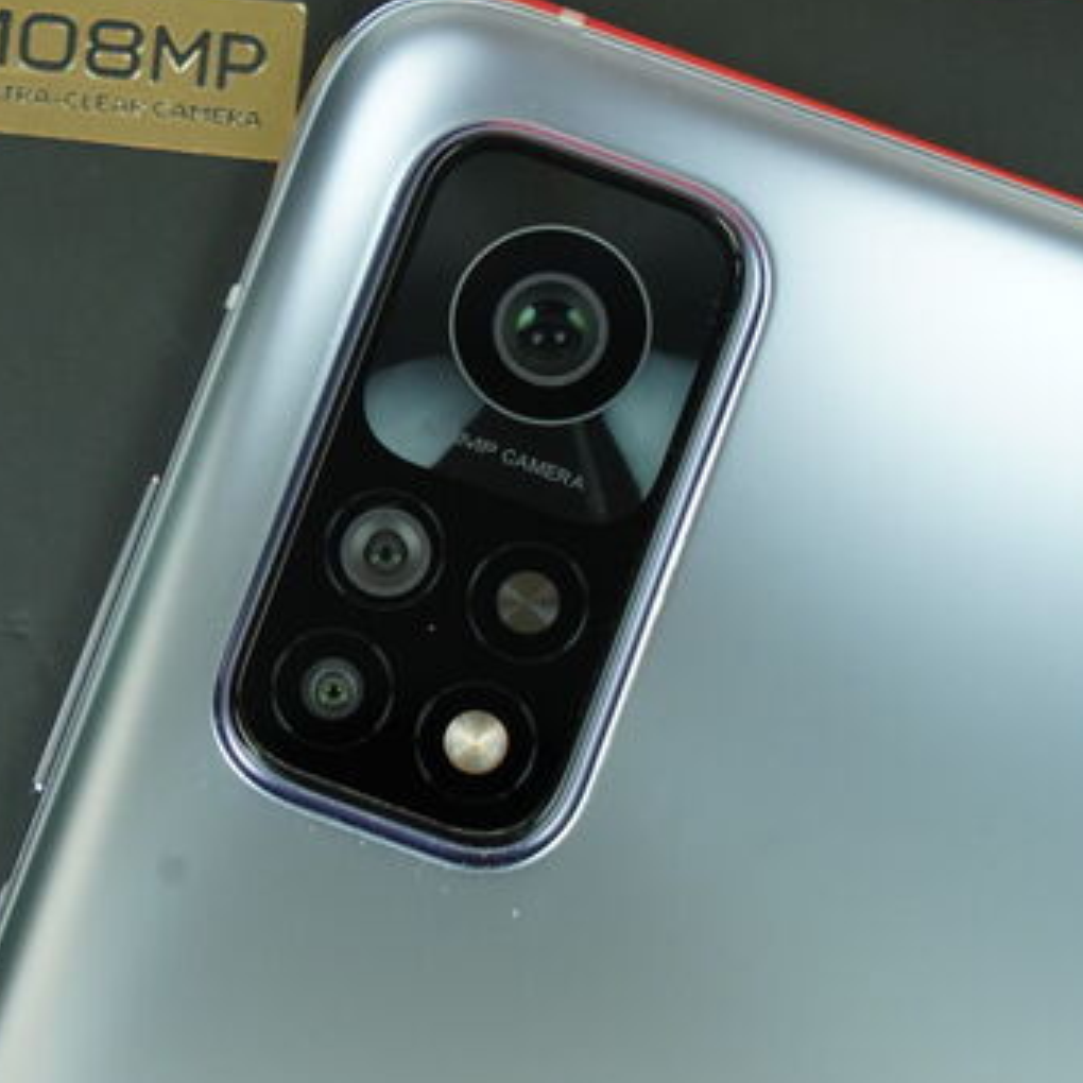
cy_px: 500
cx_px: 303
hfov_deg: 12.0
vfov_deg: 12.0
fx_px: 5132
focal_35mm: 145
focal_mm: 70
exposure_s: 1/160
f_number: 8
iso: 2000
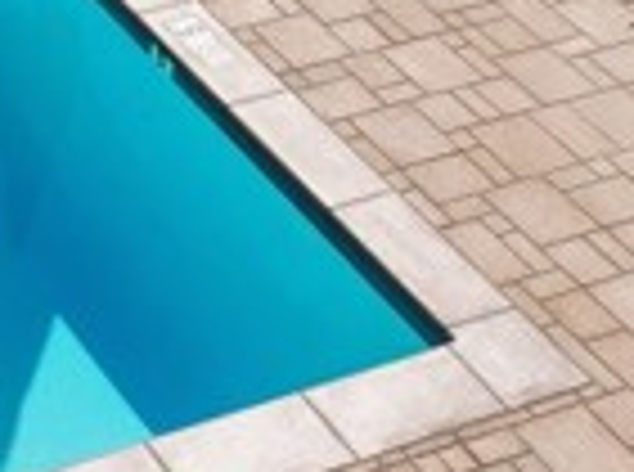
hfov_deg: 15.7
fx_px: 1991
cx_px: -472
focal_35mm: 109
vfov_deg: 12.4
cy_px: -380
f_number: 2.8
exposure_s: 1/6400
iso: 110
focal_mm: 12.3
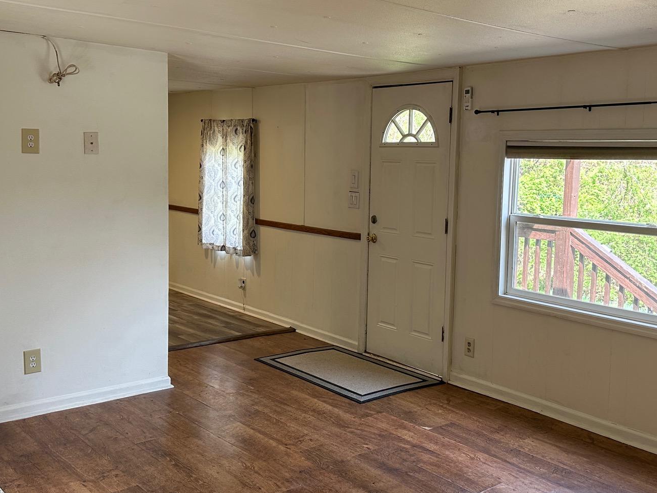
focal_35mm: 38
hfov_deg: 48.9
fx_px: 721
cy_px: 226
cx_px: 364
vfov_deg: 37.7
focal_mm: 6.86
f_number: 1.78
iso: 160
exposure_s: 1/121
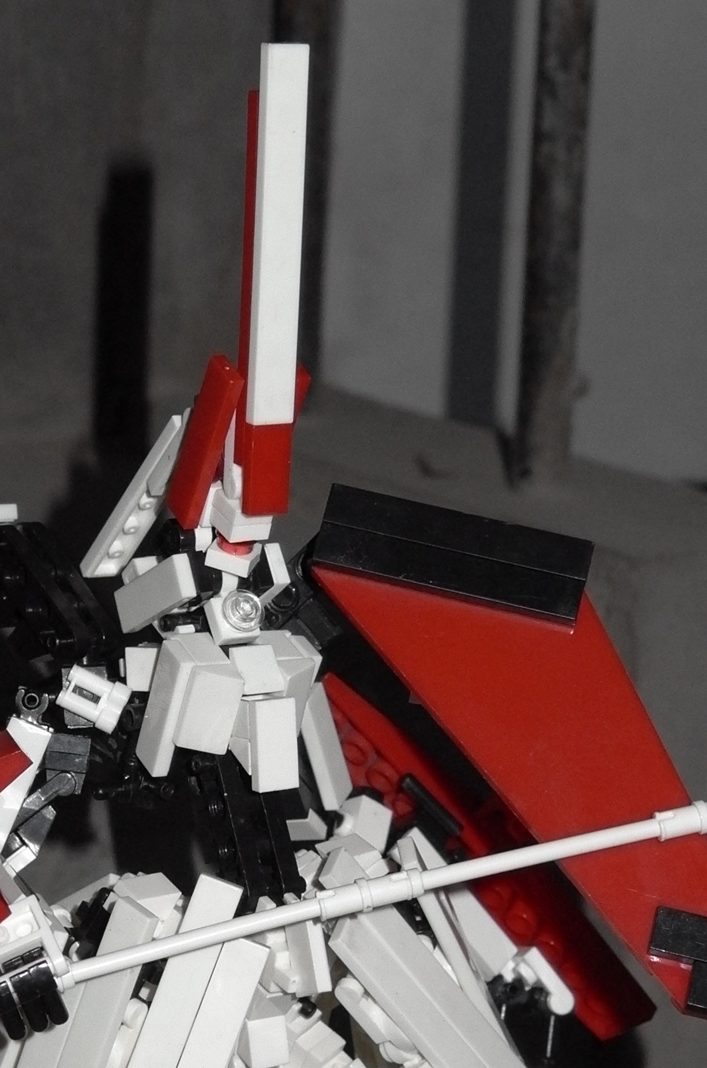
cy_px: 664
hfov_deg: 13.0
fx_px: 3107
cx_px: 236
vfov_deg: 19.5
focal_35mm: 105
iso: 1600
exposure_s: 1/40
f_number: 5.6
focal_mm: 26
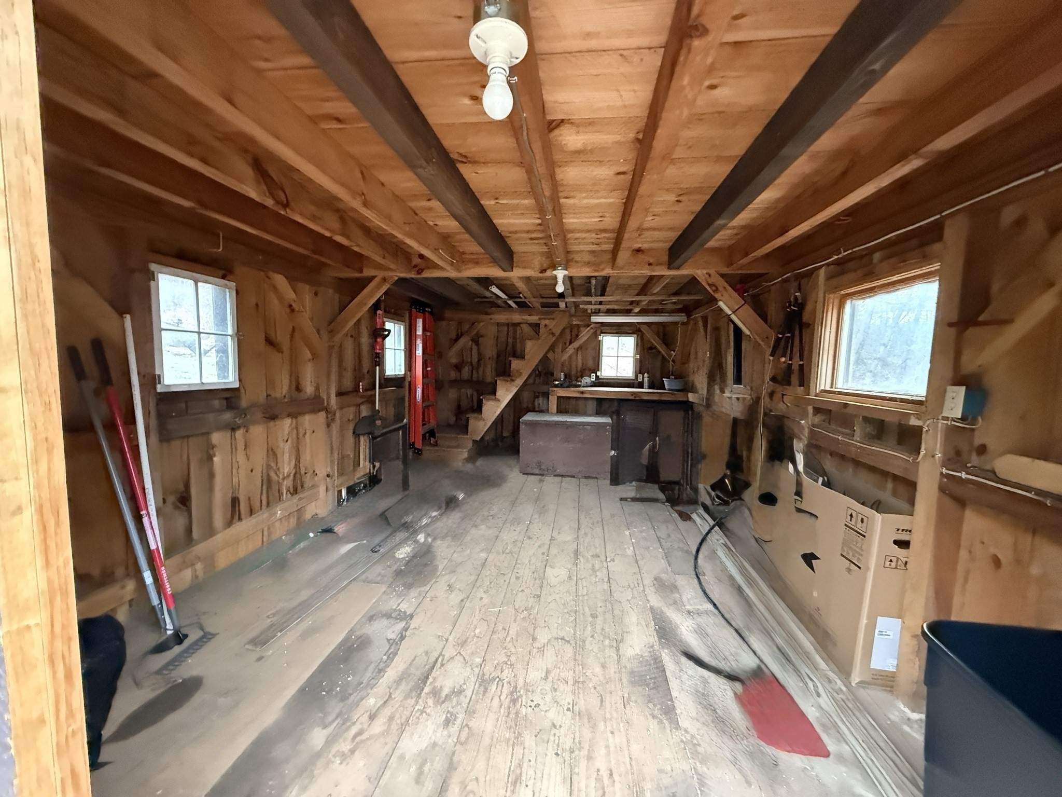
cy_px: 398
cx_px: 531
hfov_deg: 102.1
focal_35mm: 14
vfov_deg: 85.7
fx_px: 430
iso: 1250
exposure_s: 1/60
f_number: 2.2
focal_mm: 2.22
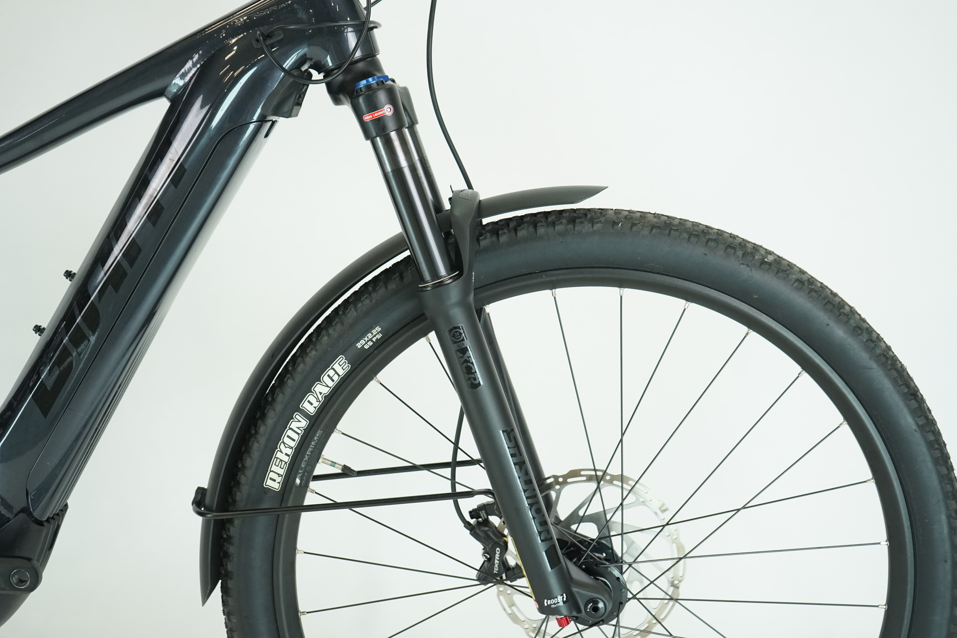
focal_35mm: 46
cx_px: 478
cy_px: 319
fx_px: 1223
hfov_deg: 42.7
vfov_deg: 29.2
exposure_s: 1/200
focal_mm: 46
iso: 1600
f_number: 5
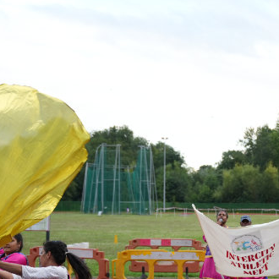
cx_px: 309
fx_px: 856
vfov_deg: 18.3
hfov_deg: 17.9
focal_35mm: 94
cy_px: 225
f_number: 2.8
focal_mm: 35.7
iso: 250
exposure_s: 1/640
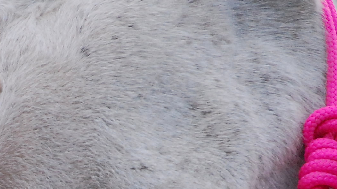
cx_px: -7
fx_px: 8014
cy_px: 294
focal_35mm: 897
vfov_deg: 1.4
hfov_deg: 2.4
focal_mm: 200
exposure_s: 1/1600
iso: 1600
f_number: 5.6
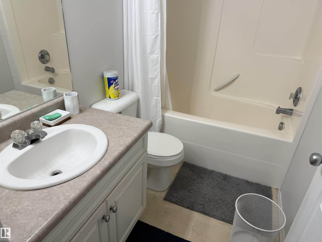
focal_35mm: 24
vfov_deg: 56.8
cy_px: 121
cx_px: 161
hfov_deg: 71.6
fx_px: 223
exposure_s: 1/120
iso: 64
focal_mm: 6.76
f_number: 1.78
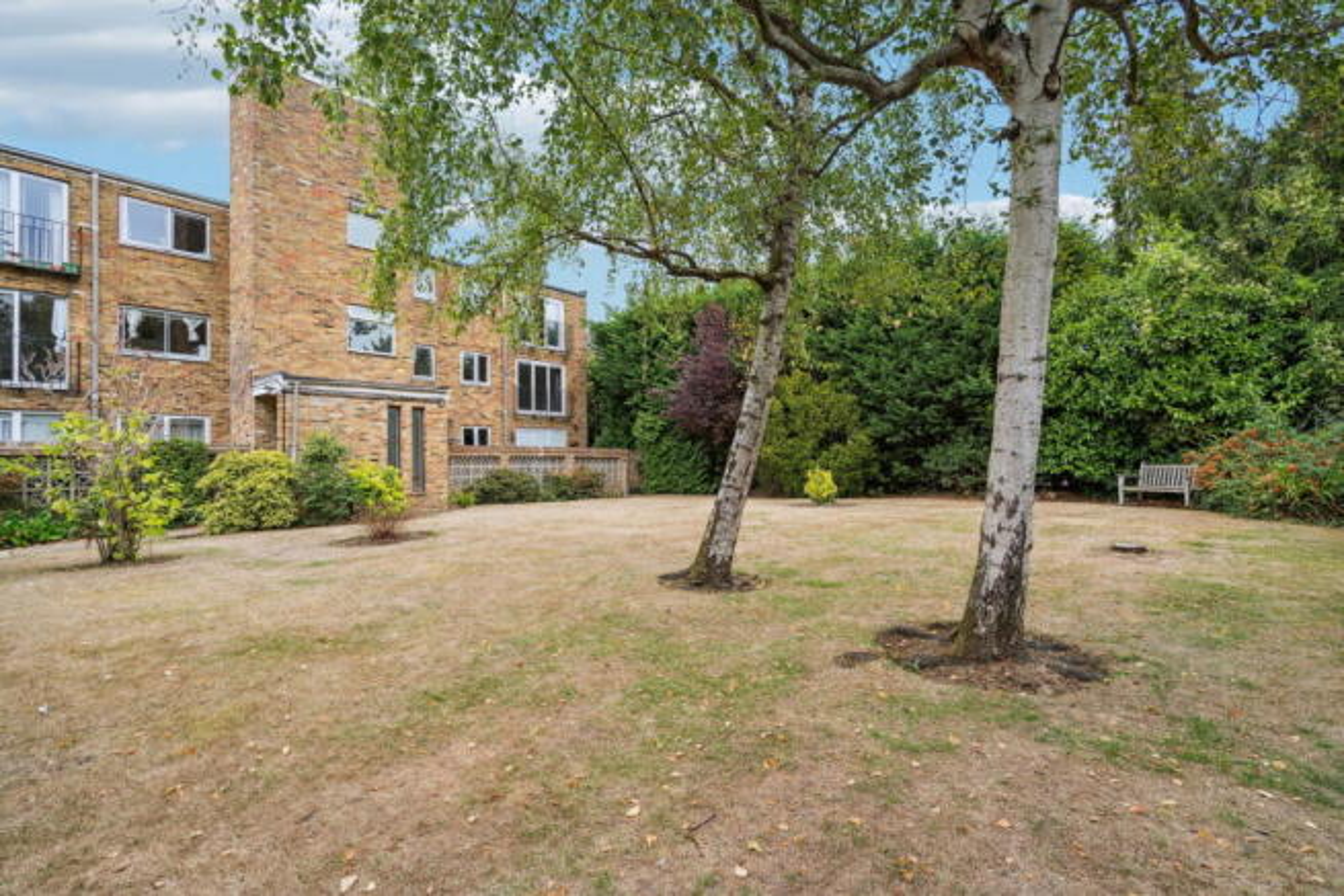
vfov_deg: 73.8
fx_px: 597
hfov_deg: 96.7
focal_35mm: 16
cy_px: 448
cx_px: 672
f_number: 5.6
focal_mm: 16
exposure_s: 1/320
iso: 640
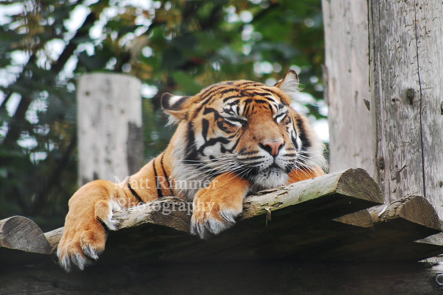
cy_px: 148
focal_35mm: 450
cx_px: 222
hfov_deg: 4.6
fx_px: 5533
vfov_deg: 3.0
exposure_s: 1/400
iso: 450
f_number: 5.6
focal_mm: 300
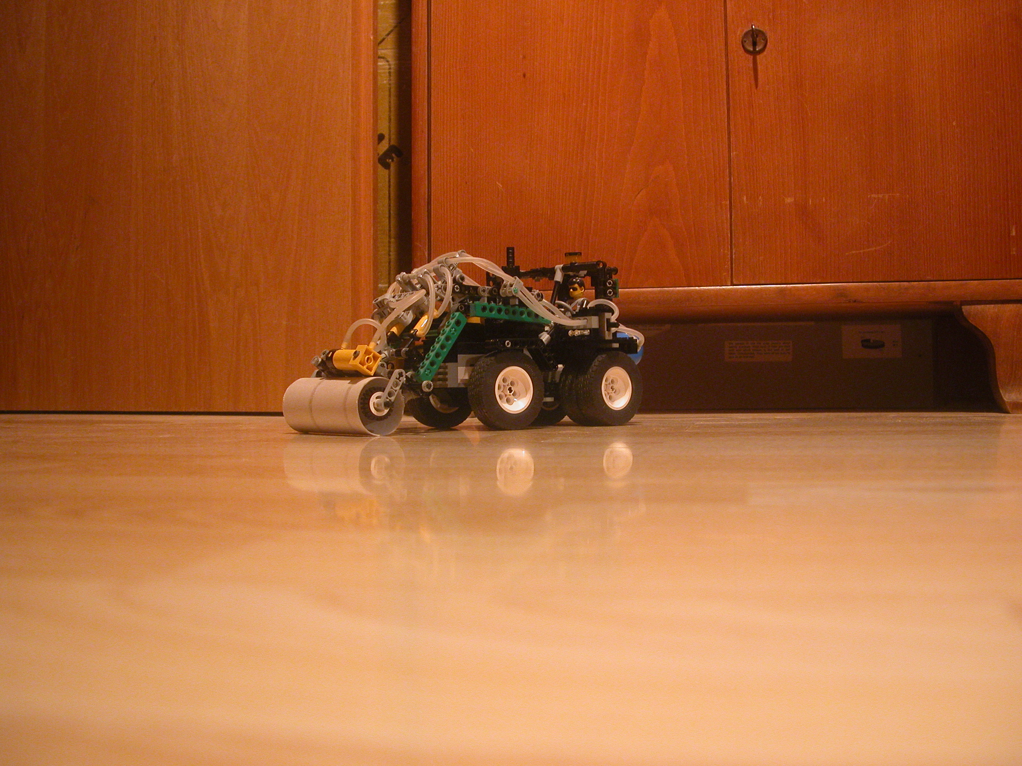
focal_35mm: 35
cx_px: 511
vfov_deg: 40.7
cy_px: 383
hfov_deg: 52.6
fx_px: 1033
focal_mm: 8.9
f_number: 2.8
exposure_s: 1/3.8
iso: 200
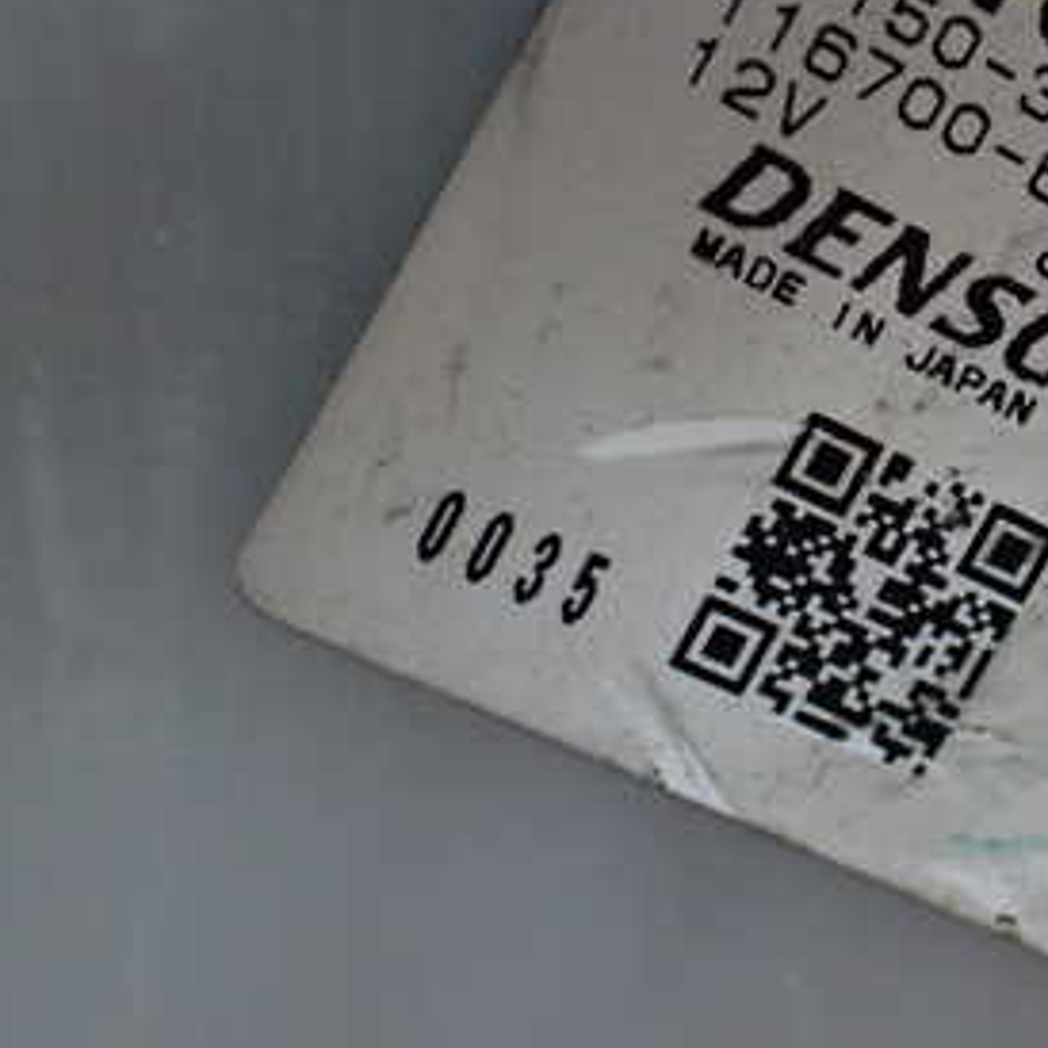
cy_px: 317
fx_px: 1987
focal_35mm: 58
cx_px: 1067
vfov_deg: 29.3
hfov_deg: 27.7
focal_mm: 5.4
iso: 320
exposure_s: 1/125
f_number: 2.3
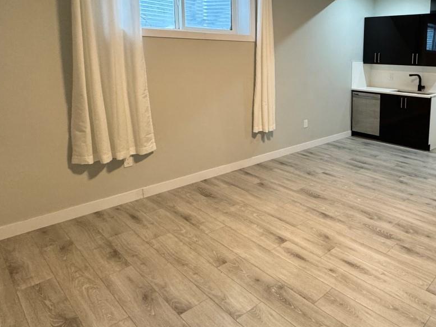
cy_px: 106
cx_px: 346
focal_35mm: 26
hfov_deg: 61.9
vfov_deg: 52.0
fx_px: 328
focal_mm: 2.22
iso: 400
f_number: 2.2
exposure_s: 1/60
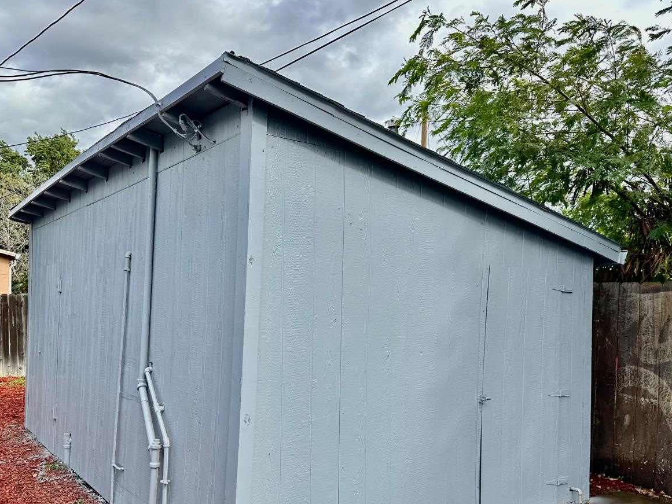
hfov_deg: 58.3
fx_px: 602
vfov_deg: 45.0
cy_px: 320
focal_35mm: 31
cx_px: 316
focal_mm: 6.86
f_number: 1.78
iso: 80
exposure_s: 1/1751
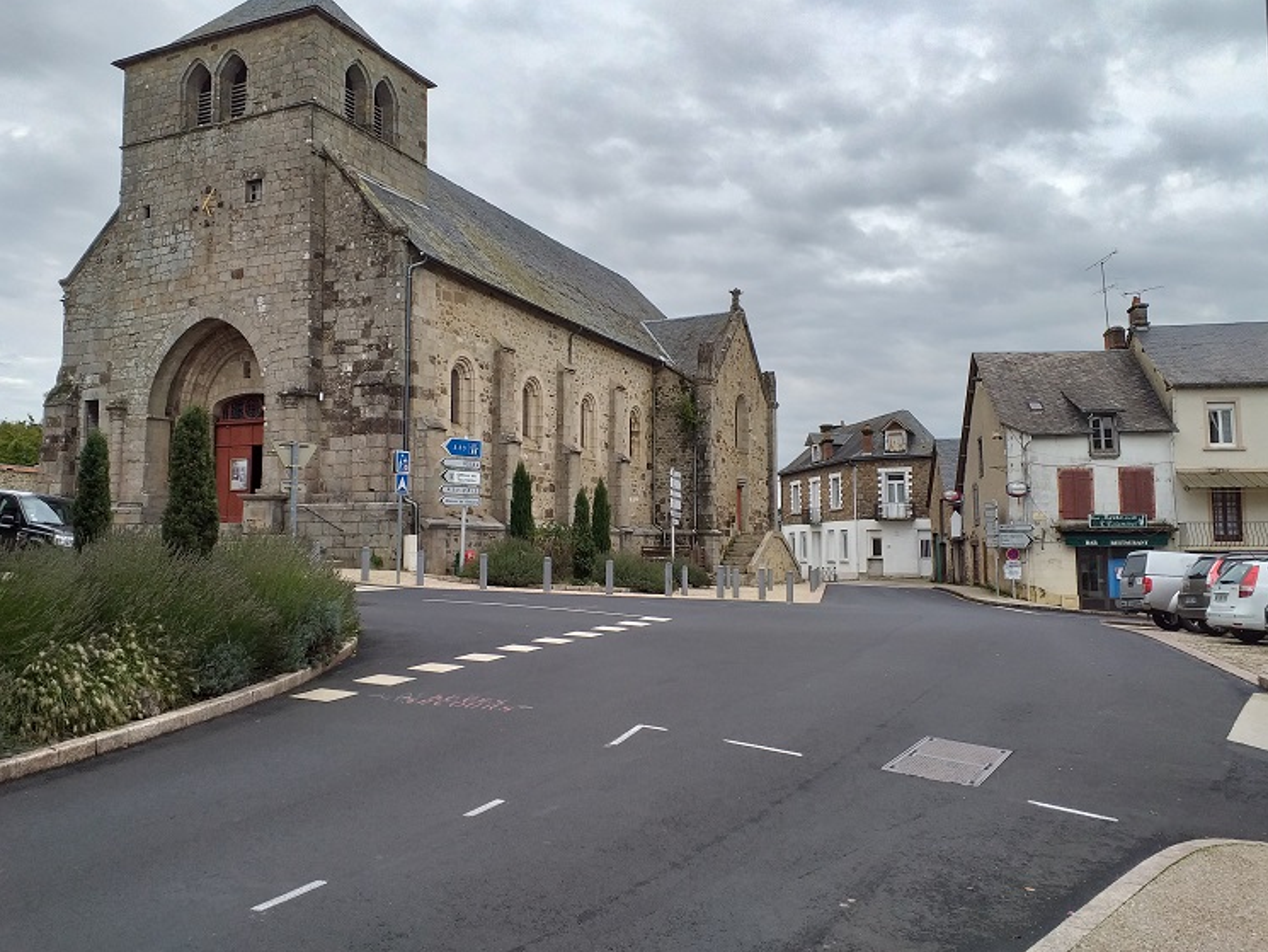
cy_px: 455
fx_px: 1062
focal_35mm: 29
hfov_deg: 61.6
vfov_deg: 48.2
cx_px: 625
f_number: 1.9
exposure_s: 1/363
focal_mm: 3.6
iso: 40
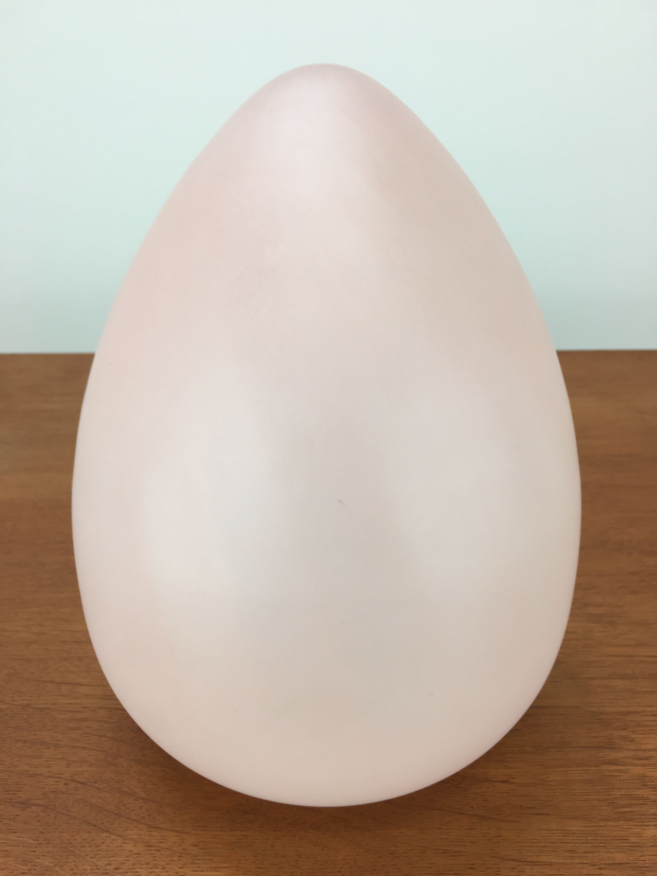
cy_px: 438
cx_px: 328
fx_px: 734
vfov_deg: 61.7
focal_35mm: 29
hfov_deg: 48.2
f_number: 2.2
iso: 32
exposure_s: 1/50
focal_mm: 4.15
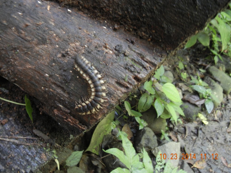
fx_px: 207
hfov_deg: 58.4
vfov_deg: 45.4
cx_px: 113
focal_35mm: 31
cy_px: 86
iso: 200
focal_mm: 5.4
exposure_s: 1/2.8
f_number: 3.5
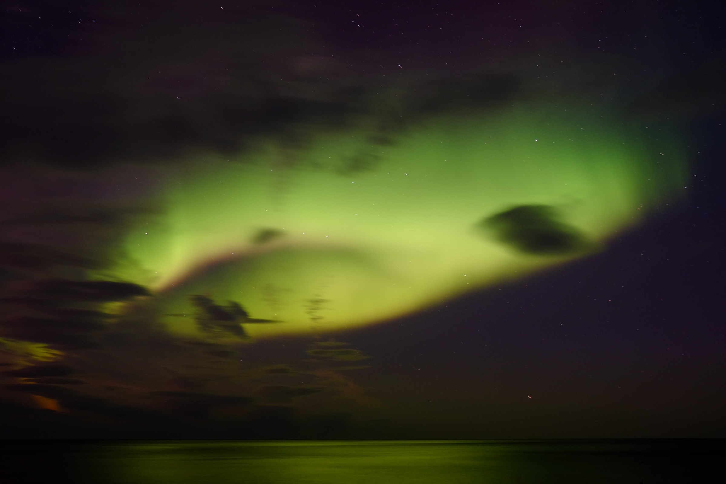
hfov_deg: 54.4
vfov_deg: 37.9
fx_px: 706
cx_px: 363
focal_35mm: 35
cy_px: 242
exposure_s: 34
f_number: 2.8
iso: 400
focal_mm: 23.4
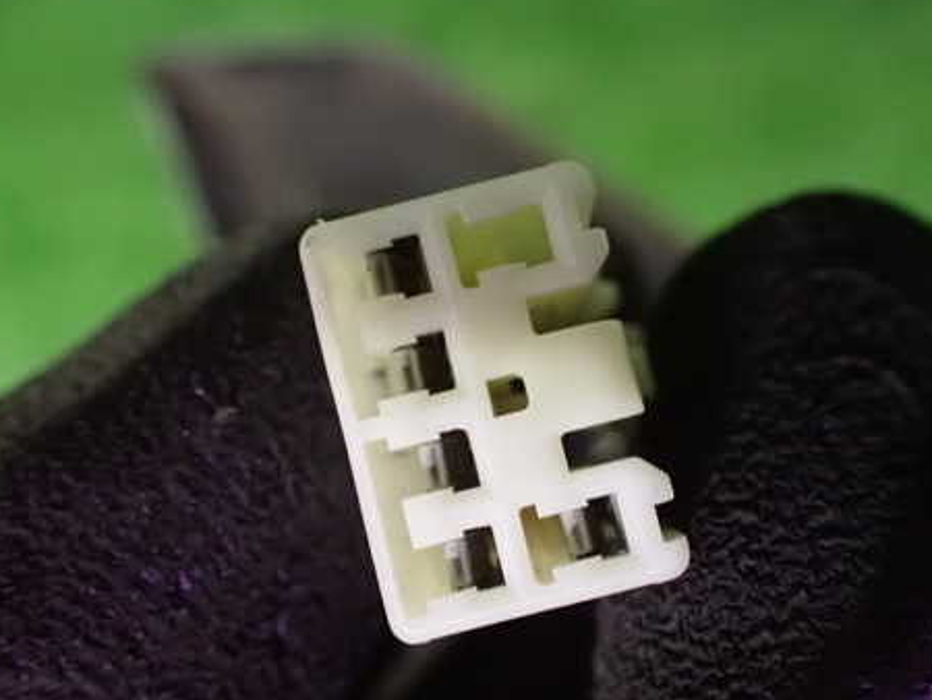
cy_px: 406
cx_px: 501
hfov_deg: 46.7
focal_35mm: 40
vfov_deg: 35.9
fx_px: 1078
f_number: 2.3
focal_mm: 5.4
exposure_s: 1/30
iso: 1600
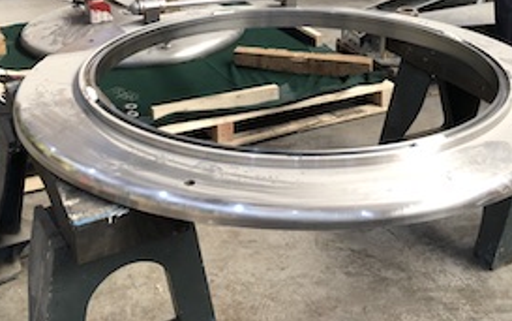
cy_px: 26
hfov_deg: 42.4
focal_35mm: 47
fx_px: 656
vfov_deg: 26.5
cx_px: 306
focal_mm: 4
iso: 40
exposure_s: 1/24
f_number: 1.8
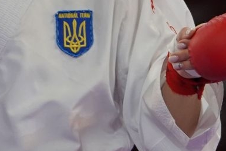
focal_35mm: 1402
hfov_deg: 1.5
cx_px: 112
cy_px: 76
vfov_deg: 1.0
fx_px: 8804
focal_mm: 200
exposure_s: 1/1000
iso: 1000
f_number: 2.8
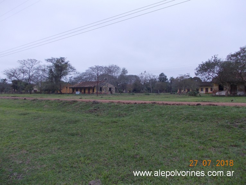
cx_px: 123
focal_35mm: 28
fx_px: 199
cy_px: 92
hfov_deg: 63.5
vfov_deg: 49.7
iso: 80
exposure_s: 1/160
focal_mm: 4
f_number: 5.4
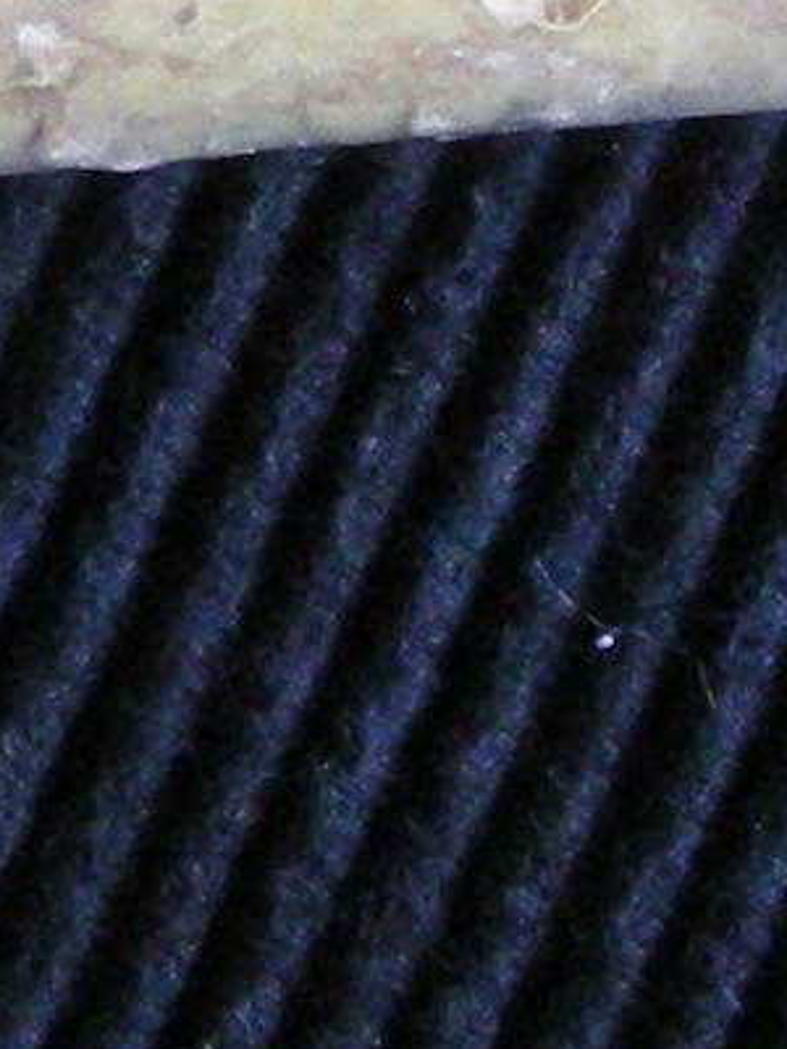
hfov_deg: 5.4
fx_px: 8154
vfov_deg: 7.2
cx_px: -847
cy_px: -635
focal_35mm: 269
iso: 287
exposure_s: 1/58.3
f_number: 2.8
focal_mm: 5.7
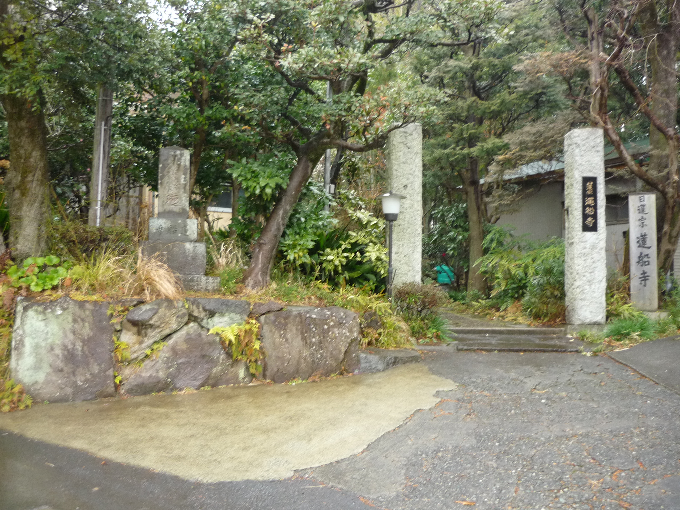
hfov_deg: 55.4
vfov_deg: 42.9
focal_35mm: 33
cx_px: 340
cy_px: 255
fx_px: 648
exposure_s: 1/30
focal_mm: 5.5
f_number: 2.8
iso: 160
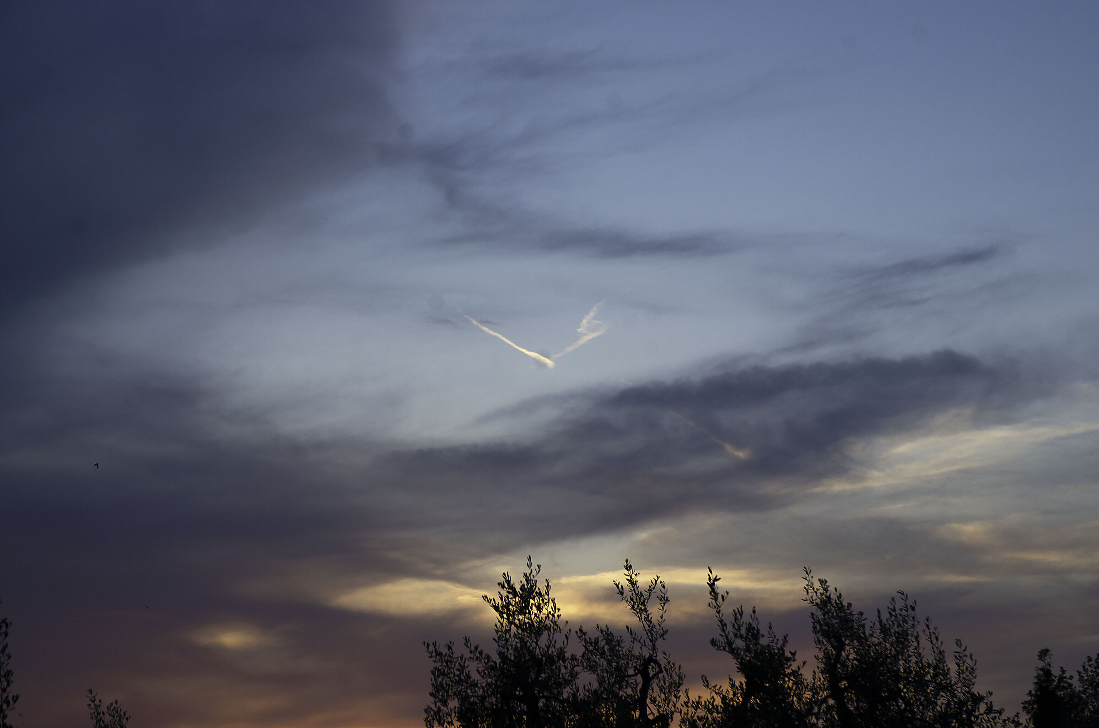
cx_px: 550
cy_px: 364
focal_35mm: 87
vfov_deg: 15.6
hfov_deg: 23.4
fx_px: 2651
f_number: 5.6
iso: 200
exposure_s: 1/200
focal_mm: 58
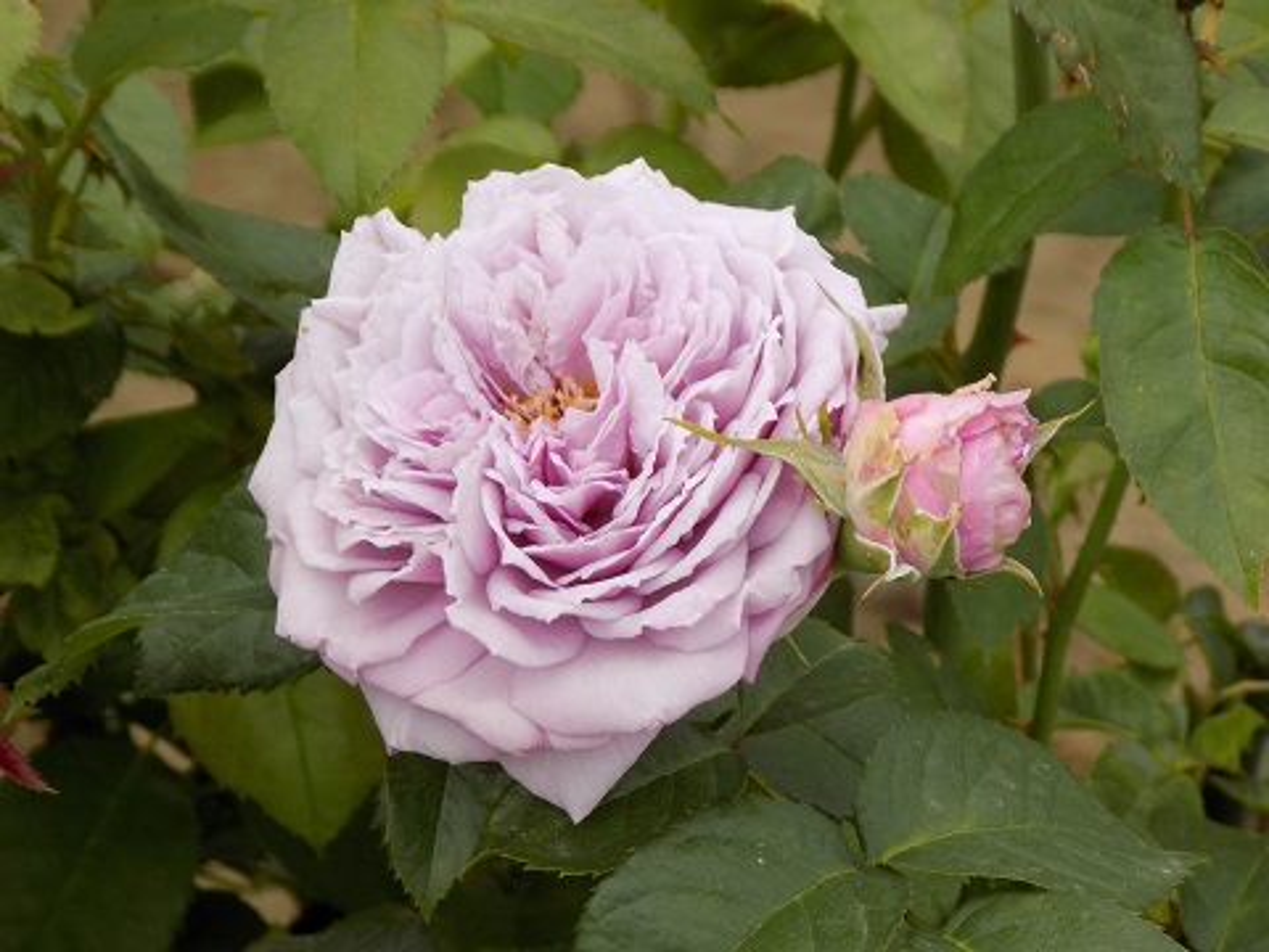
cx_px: 634
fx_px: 10265
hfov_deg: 7.1
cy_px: 476
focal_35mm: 280
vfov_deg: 5.3
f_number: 5.8
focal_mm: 49.7
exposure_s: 1/200
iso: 80
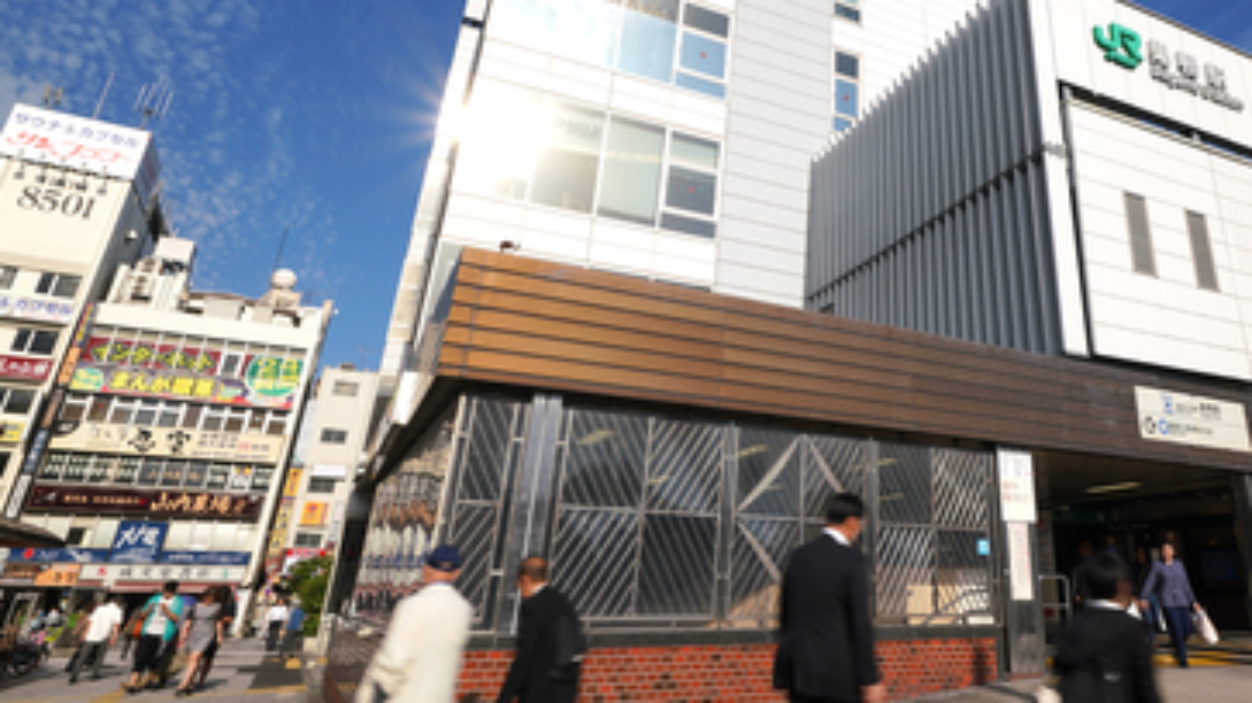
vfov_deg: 46.7
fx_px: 797
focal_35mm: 24
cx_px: 859
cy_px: 217
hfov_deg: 73.4
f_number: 10
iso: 125
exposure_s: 1/13
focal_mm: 13
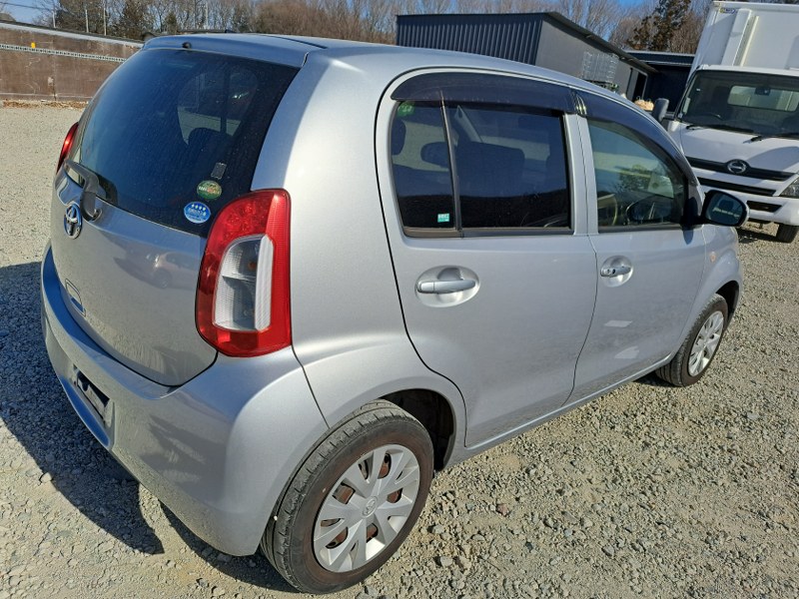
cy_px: 300
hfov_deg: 71.6
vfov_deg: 56.8
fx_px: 554
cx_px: 400
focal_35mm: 24
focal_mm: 5.23
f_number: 1.8
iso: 50
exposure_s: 1/2865
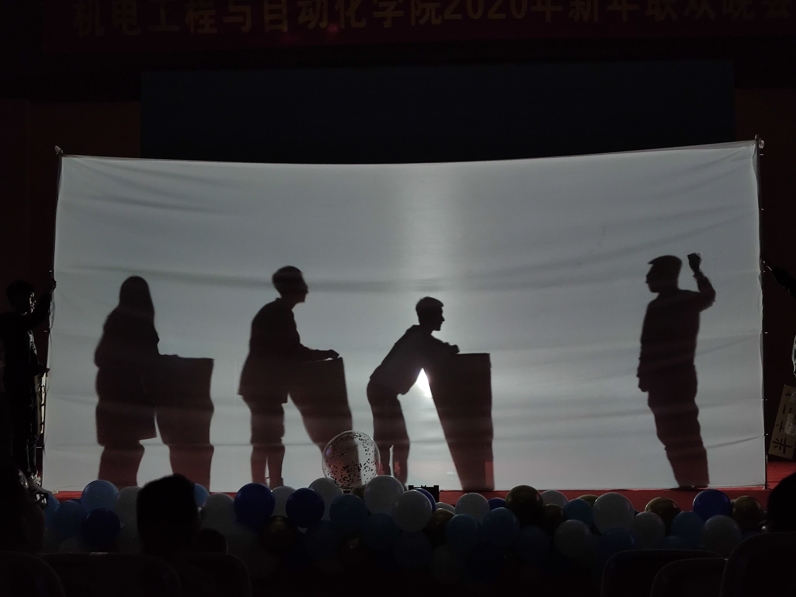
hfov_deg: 37.5
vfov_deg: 28.6
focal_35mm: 51
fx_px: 1173
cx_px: 398
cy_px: 298
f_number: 1.75
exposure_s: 1/100
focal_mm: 4.75
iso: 1045
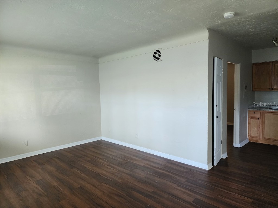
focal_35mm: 23
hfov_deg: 73.9
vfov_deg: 58.9
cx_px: 139
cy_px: 104
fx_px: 185
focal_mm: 6.4
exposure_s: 1/120
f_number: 1.8
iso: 400
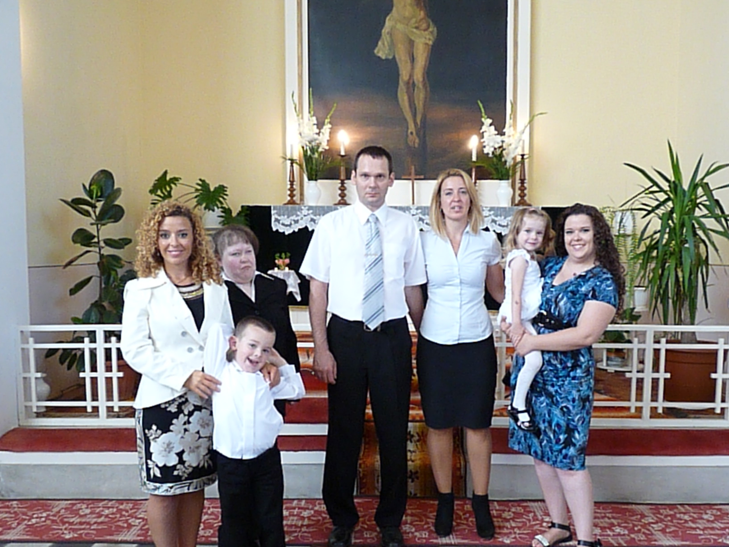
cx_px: 393
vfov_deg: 41.6
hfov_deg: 53.9
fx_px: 716
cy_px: 328
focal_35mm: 34
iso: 800
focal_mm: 4.8
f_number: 2.8
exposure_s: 1/80
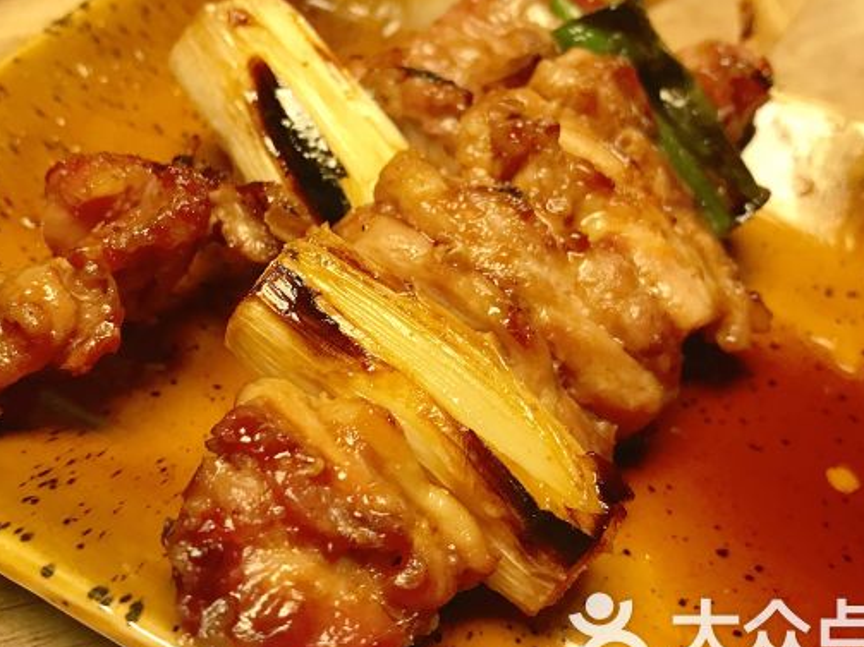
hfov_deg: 47.8
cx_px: 399
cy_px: 272
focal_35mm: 39
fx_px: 973
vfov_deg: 36.7
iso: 50
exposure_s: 1/17
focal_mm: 3.99
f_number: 1.8
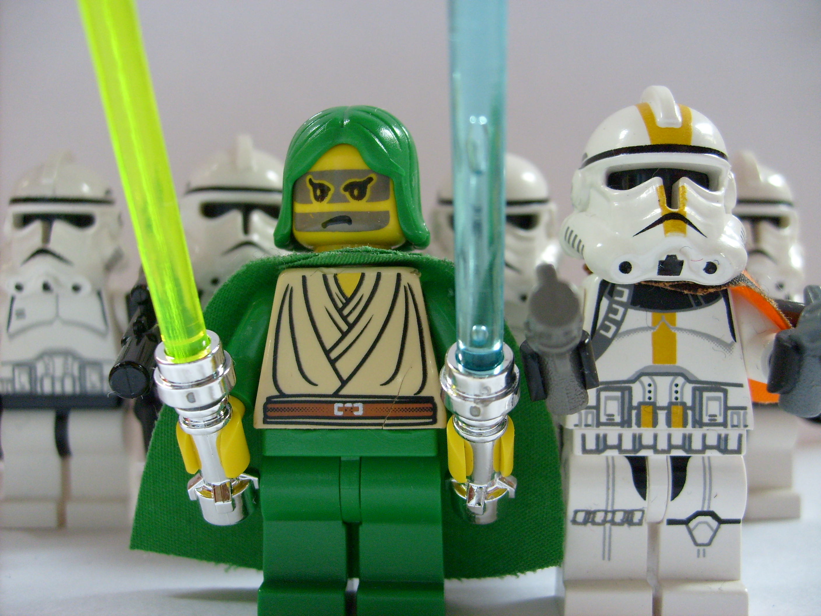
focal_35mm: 35
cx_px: 410
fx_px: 830
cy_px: 308
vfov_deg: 40.7
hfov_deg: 52.6
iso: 100
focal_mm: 5.8
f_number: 2.8
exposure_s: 1/30
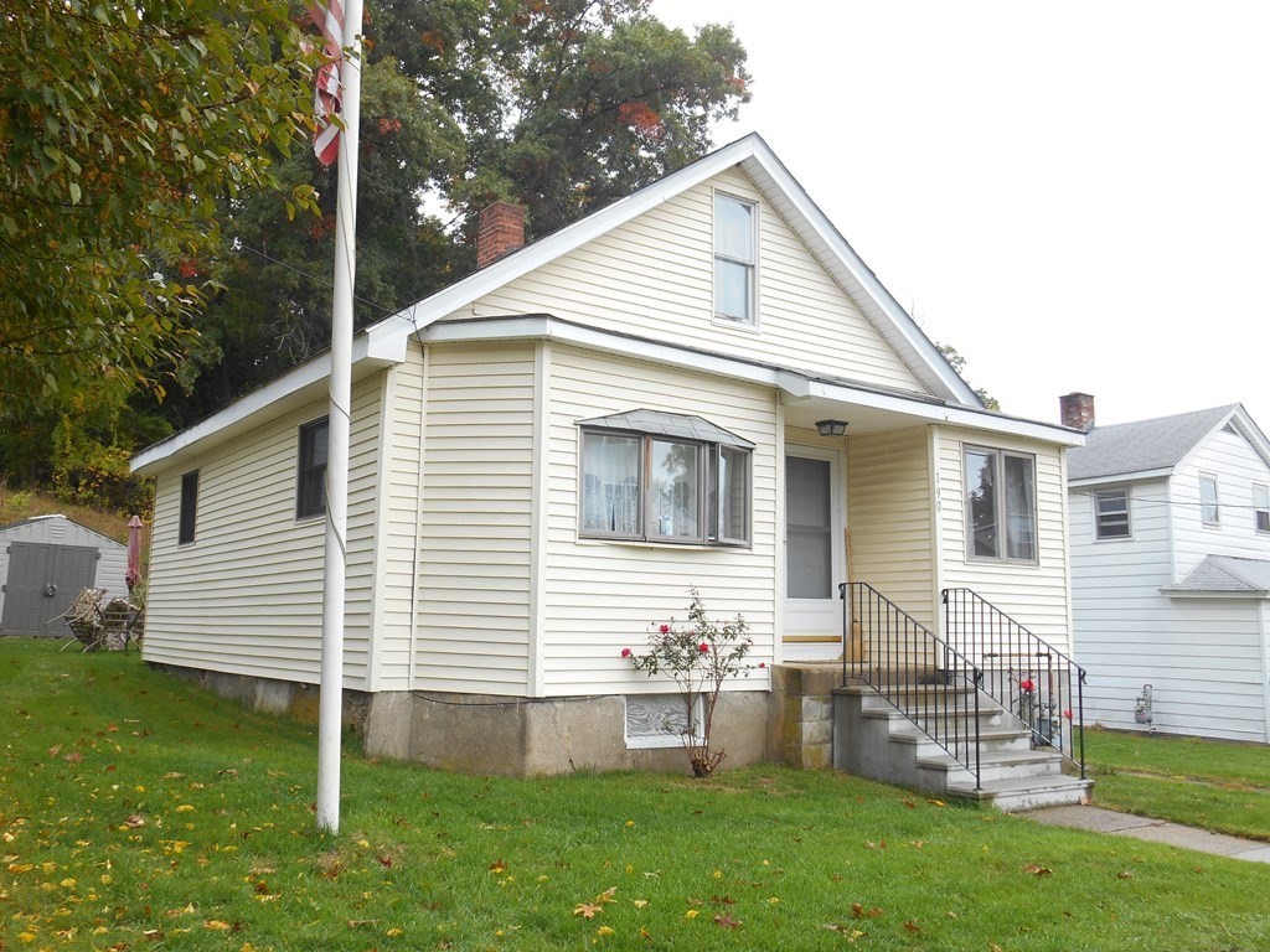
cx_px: 635
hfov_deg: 58.4
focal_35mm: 31
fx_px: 1137
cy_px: 476
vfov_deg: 45.4
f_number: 3.6
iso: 80
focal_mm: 5.5
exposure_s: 1/125
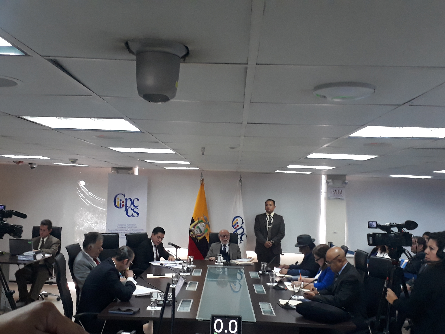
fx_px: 347
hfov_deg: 65.3
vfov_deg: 51.4
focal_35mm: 27
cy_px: 167
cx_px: 222
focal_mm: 3.6
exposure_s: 1/30
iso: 160
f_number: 1.9
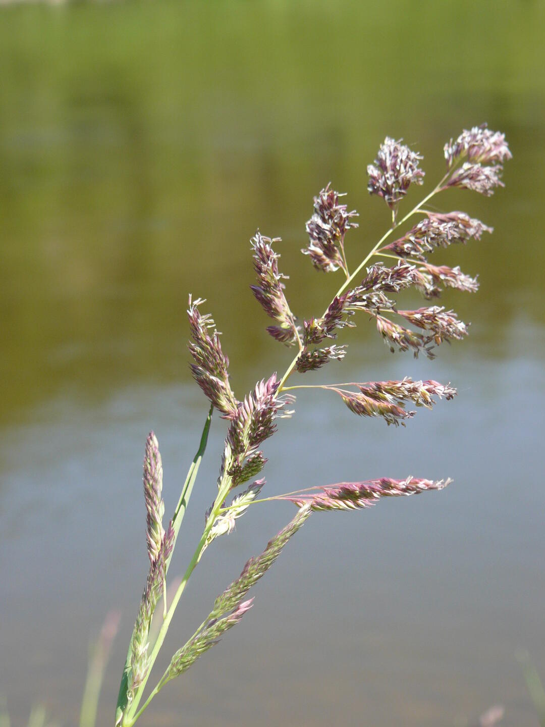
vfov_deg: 22.0
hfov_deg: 16.6
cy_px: 364
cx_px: 272
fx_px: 1868
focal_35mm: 89
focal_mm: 14.9
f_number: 3.2
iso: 100
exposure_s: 1/500
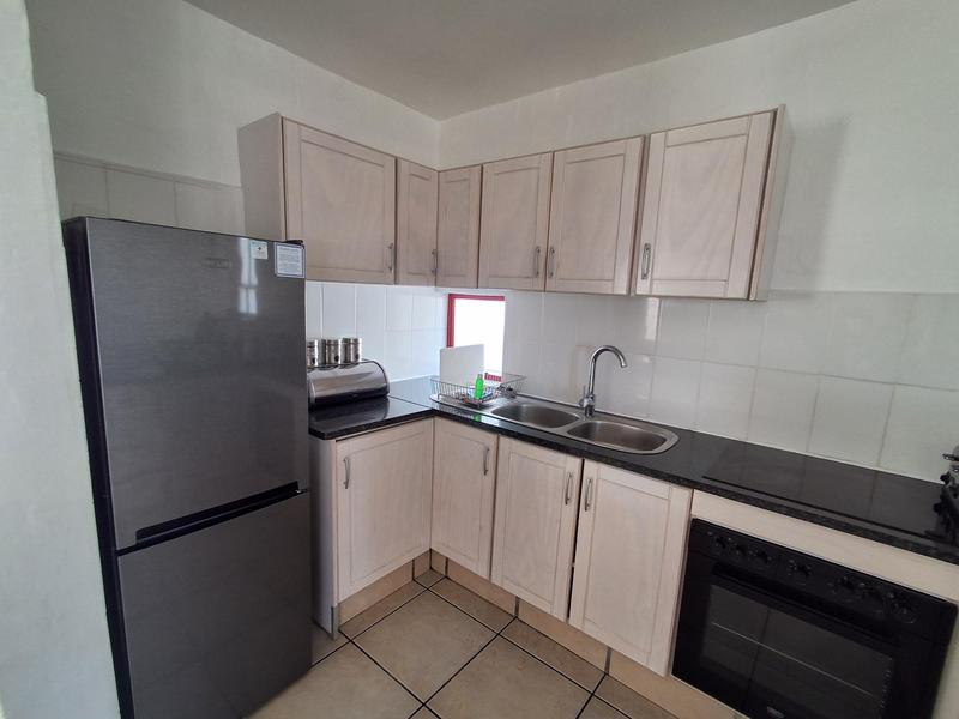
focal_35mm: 16
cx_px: 480
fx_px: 443
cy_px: 360
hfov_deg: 94.5
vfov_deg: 78.1
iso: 64
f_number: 2.2
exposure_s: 1/50
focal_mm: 1.64
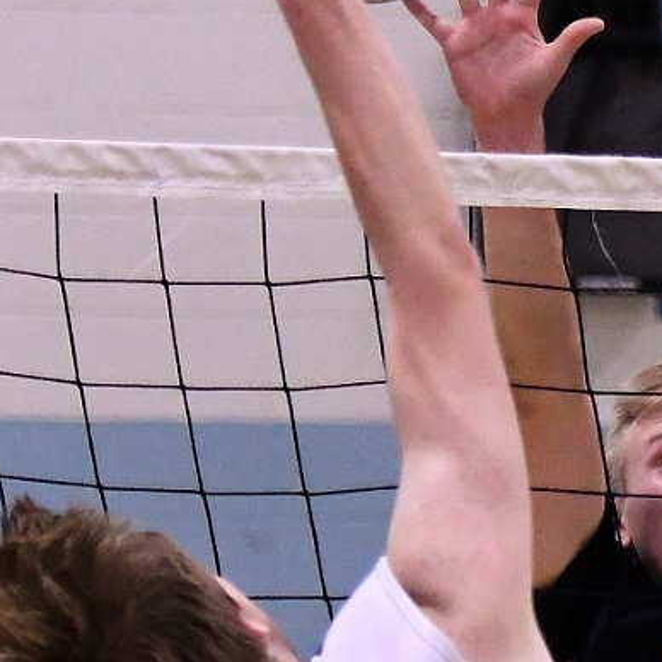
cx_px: 977
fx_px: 8568
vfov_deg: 4.4
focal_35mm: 396
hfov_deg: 4.4
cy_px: 520
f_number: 2.8
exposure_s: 1/1000
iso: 5000
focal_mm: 86
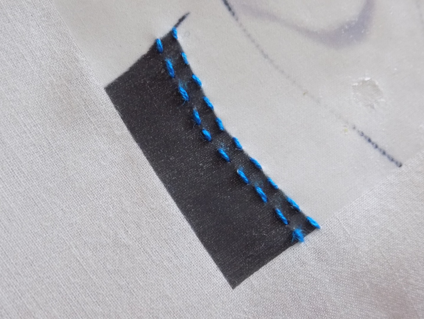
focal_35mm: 41
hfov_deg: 45.8
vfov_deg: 35.2
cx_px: 212
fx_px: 502
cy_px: 160
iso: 400
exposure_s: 1/2.5
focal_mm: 7.3
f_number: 3.6
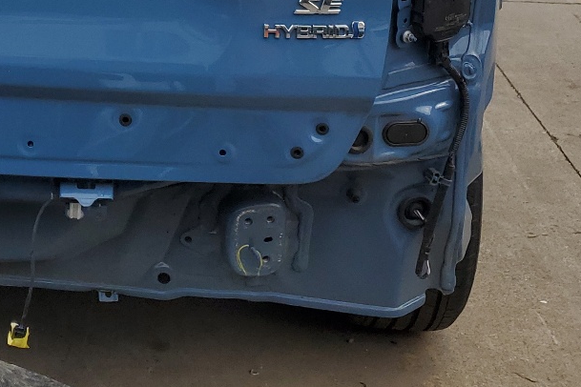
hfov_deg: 26.5
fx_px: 1146
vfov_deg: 17.8
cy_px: -136
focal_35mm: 71
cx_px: -35
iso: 50
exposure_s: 1/1667
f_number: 1.5
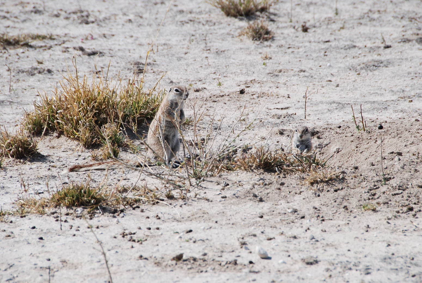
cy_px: 142
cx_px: 211
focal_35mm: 300
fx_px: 3521
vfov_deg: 4.6
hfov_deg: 6.9
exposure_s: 1/250
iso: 125
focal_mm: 200
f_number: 10
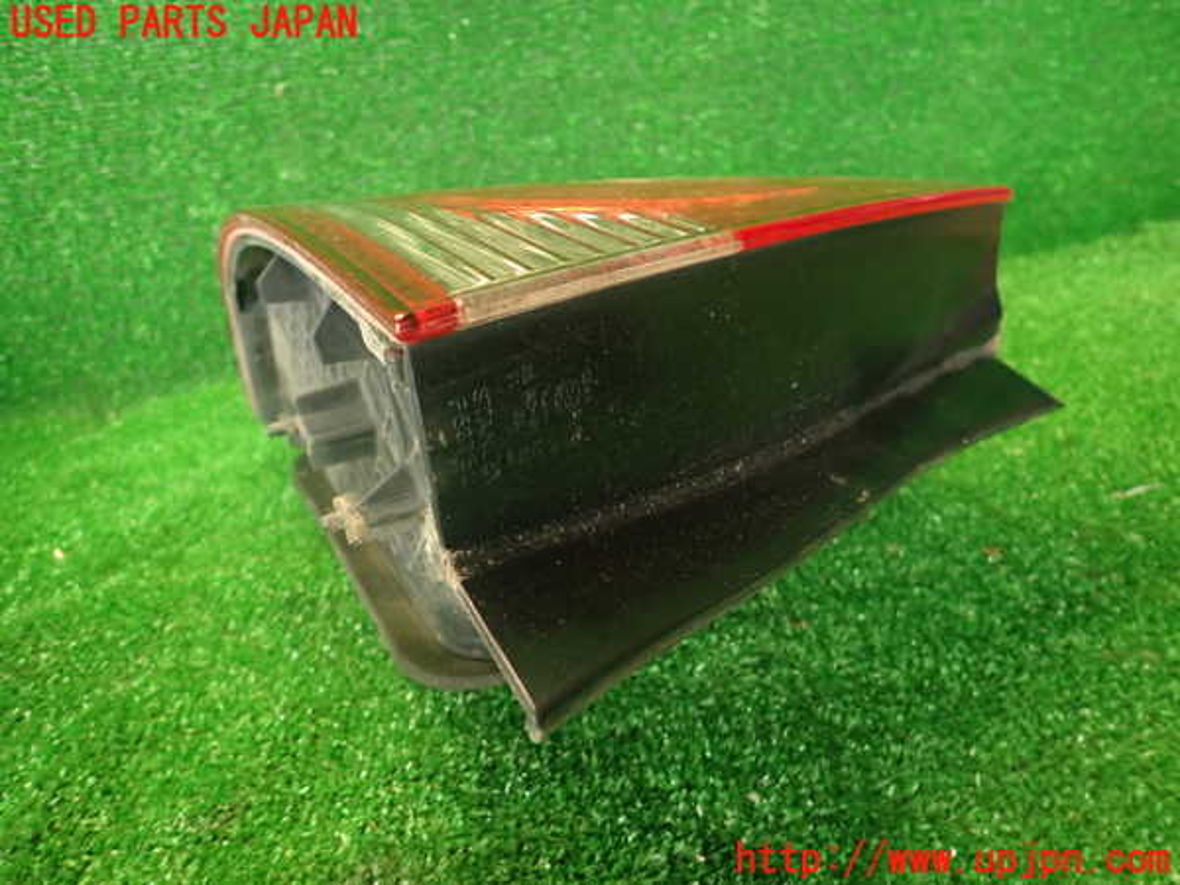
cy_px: 442
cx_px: 590
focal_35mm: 25
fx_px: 852
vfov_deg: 54.9
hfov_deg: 69.4
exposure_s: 1/30
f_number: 2
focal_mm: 4.5
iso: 400
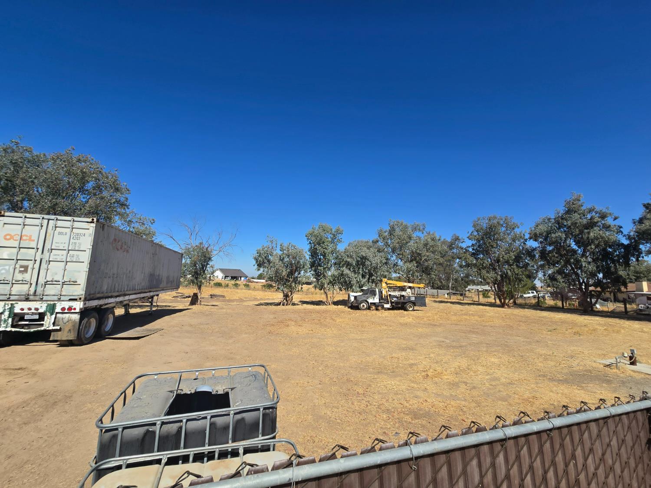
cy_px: 244
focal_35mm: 13
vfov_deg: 89.9
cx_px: 326
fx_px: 244
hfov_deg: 106.2
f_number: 2.2
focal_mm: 2.2
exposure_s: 1/2961
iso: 50
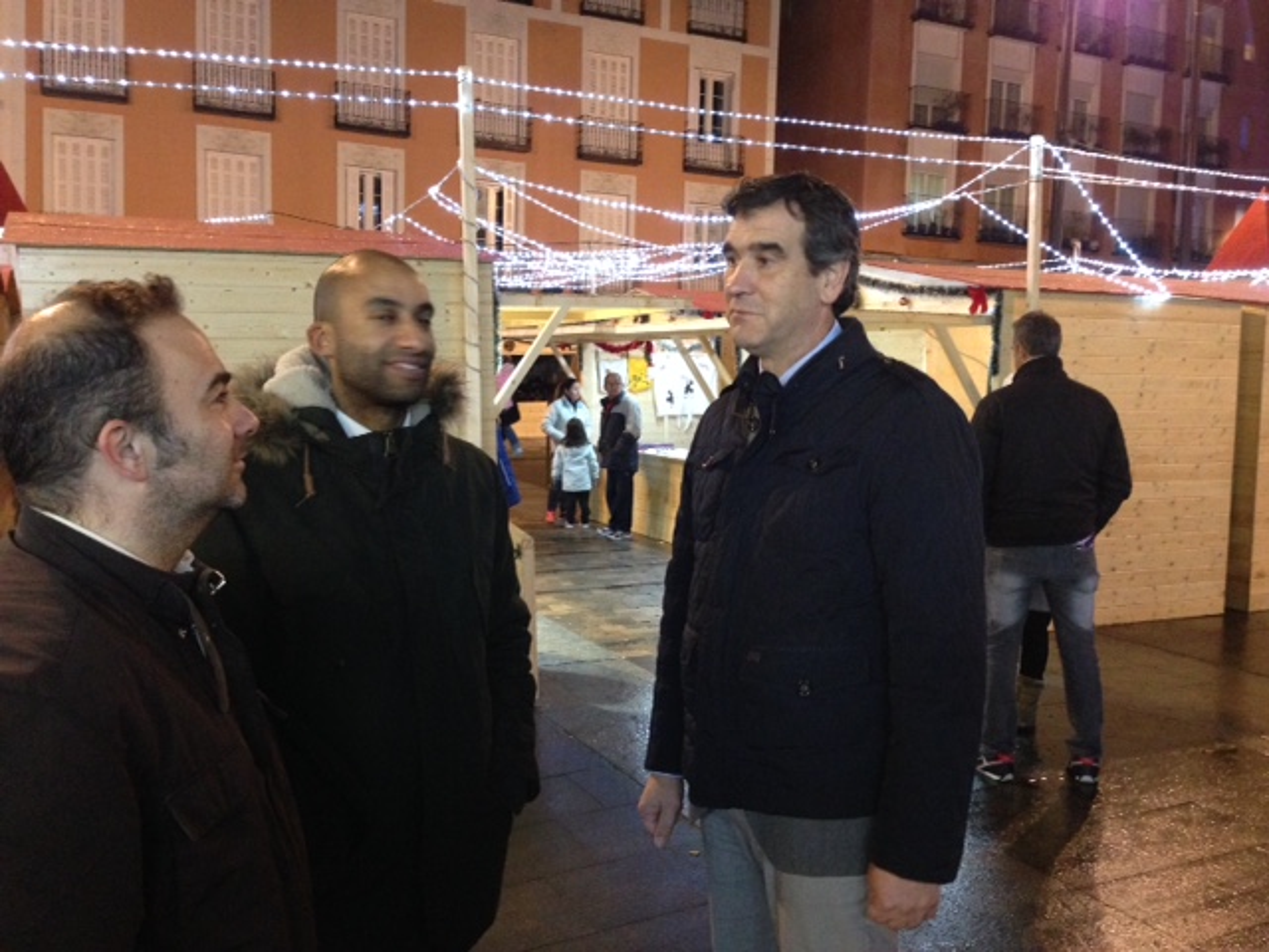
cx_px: 634
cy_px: 476
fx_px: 1210
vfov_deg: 42.9
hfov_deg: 55.4
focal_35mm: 33
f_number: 2.4
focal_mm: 4.12
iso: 400
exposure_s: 1/15
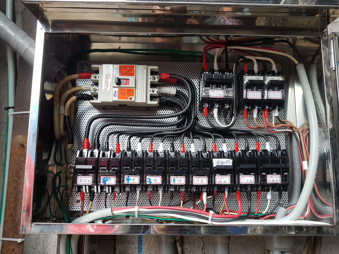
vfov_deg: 53.1
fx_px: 255
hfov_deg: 67.3
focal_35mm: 26
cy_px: 127
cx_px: 170
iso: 40
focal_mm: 4.2
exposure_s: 1/60
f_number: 1.7
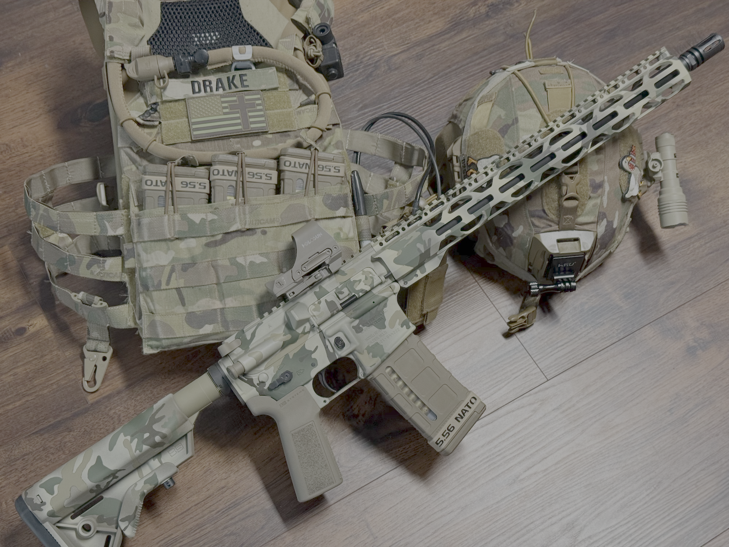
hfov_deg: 39.7
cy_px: 274
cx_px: 364
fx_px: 1011
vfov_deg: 30.3
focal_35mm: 48
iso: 250
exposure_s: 1/60
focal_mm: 6.76
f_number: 1.78
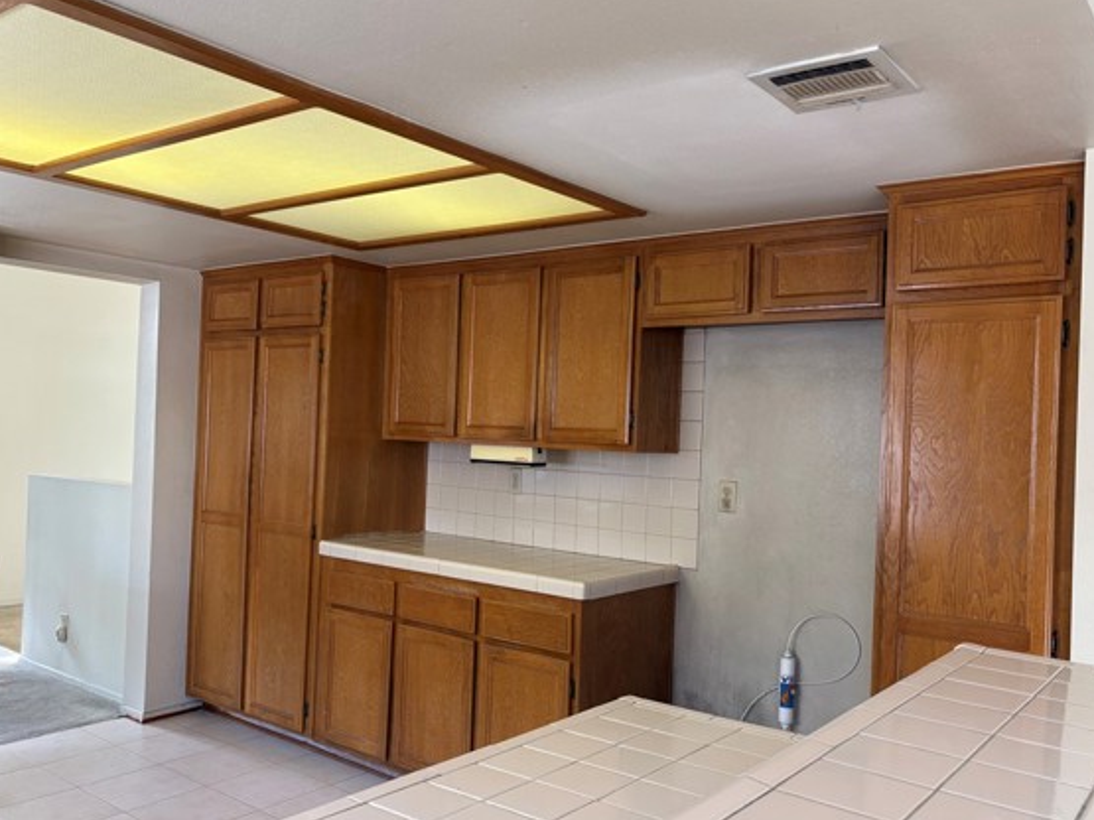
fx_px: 948
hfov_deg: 59.9
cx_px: 520
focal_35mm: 30
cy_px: 414
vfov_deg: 46.8
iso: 80
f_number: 1.6
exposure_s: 1/60
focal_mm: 5.96
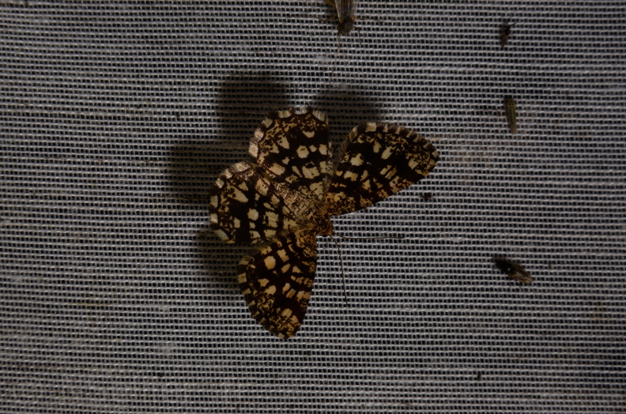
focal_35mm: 128
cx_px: 313
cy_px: 207
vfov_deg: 10.7
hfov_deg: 16.1
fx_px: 2212
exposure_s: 1/60
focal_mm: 85
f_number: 25
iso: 100
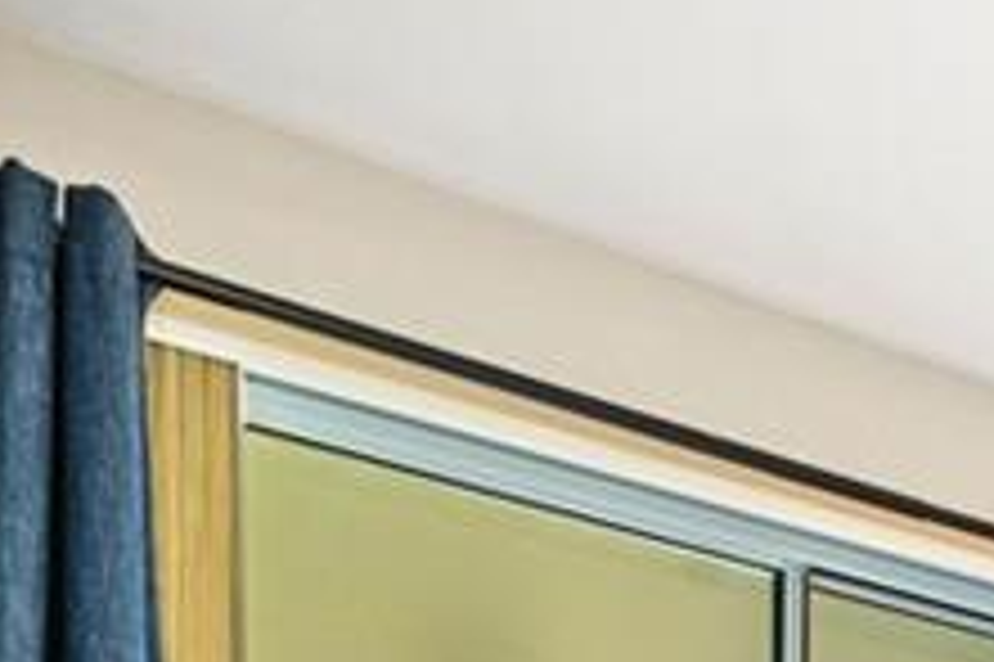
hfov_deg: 18.4
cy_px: 1272
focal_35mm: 65
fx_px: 1793
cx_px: 2046
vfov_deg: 16.5
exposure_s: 1
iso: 100
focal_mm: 14
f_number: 8
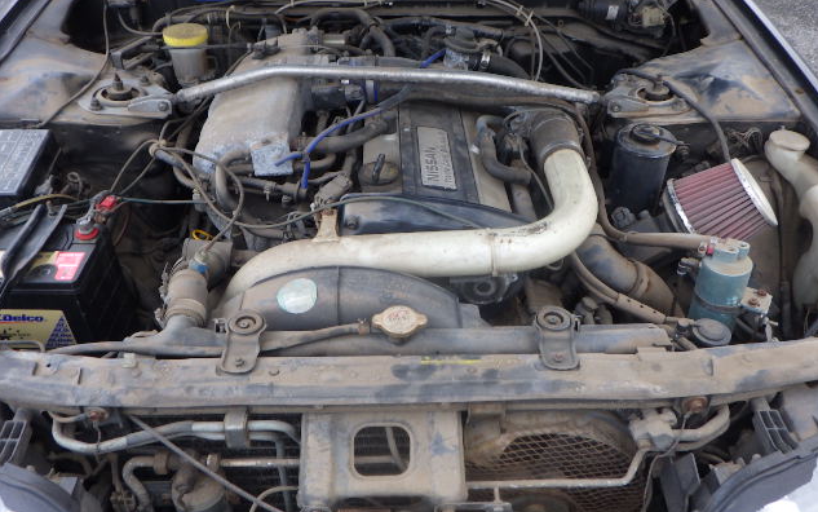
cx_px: 411
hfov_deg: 62.9
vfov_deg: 41.9
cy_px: 246
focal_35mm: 30
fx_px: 669
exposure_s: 1/45
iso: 160
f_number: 3.5
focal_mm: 5
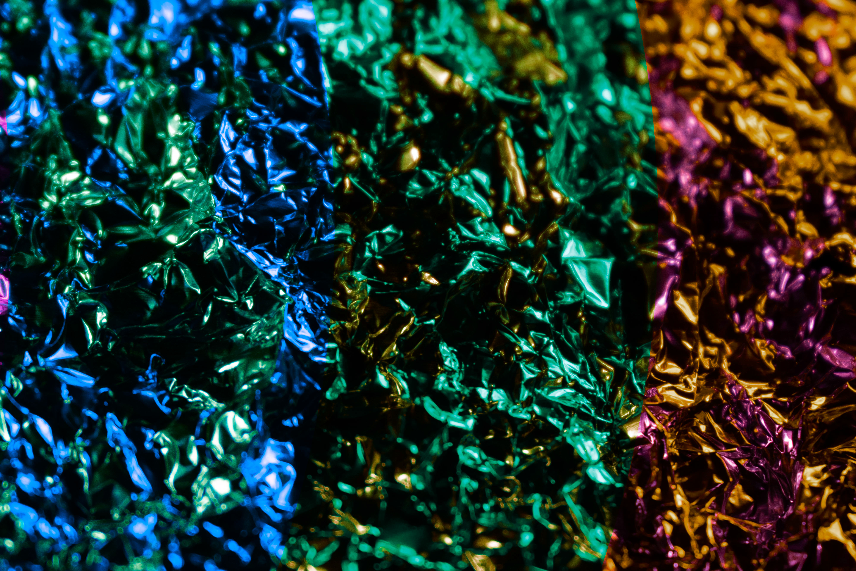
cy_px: 226
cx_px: 288
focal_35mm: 115
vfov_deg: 11.9
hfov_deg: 17.7
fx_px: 2734
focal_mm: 55
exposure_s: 1/125
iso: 500
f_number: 5.6
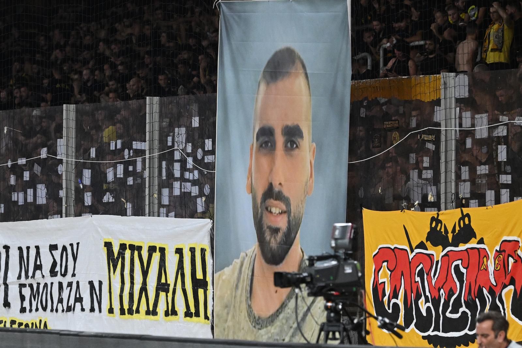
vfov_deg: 9.1
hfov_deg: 13.7
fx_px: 2174
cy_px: 174
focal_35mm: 150
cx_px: 261
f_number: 4
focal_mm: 150
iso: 4000
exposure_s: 1/1600
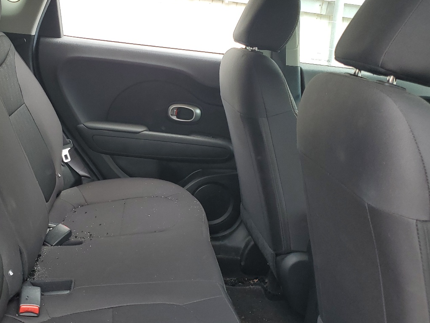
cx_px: 148
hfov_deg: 45.2
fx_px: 509
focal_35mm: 41
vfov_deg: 35.1
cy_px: 177
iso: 50
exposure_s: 1/270
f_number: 1.5
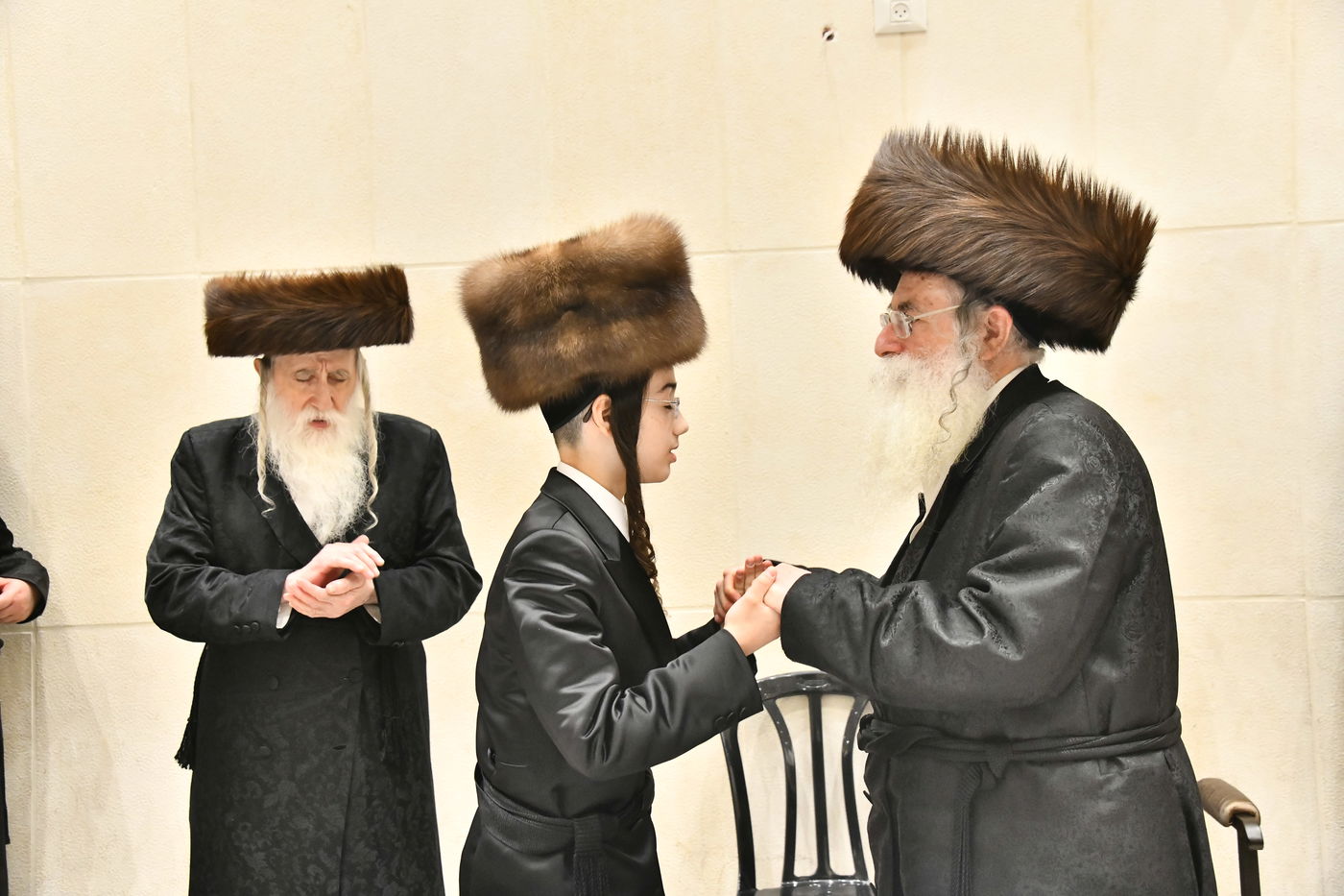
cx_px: 672
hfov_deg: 41.1
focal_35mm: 48
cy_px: 448
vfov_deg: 28.1
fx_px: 1792
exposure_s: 1/250
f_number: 5.6
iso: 4000
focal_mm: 48
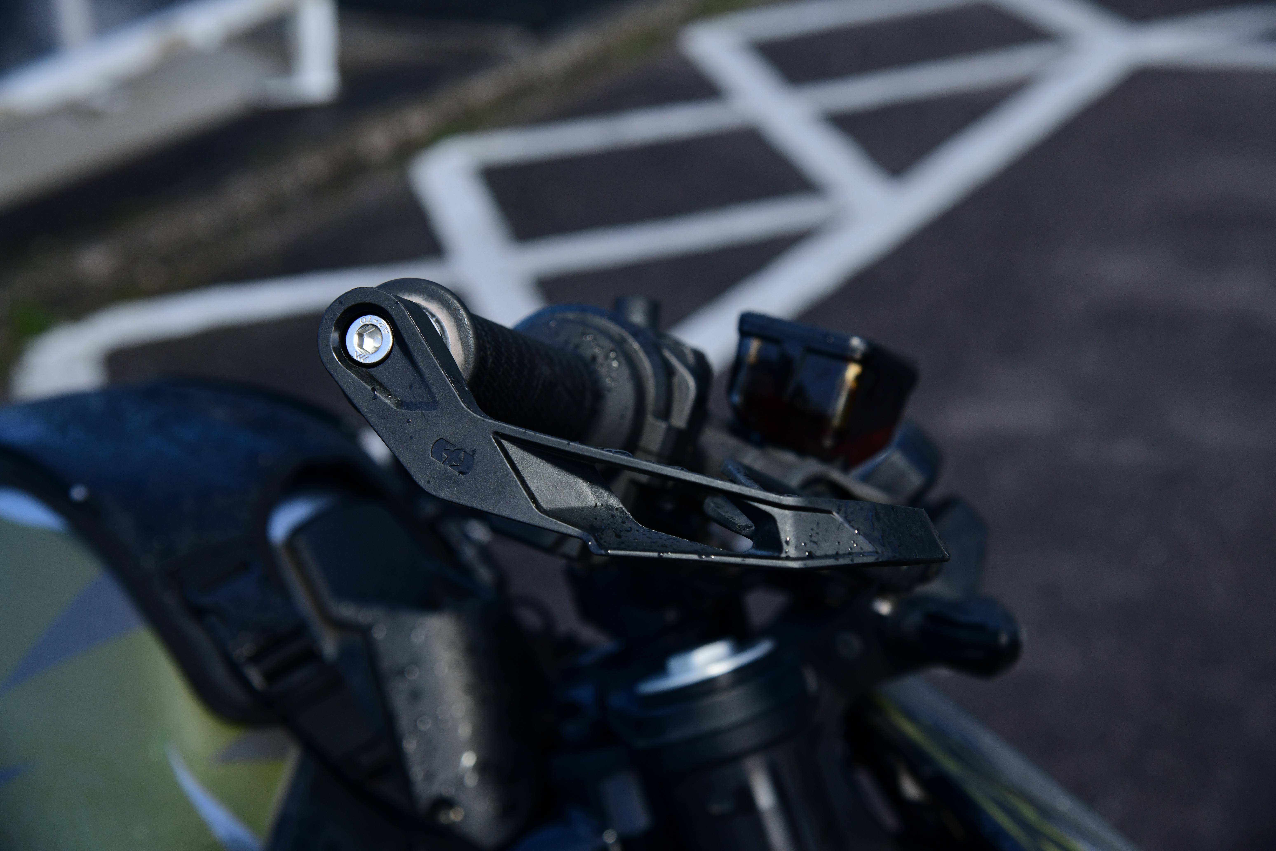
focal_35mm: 70
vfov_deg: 19.5
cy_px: 426
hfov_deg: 28.8
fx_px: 2481
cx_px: 638
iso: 800
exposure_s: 1/160
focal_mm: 70
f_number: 6.3
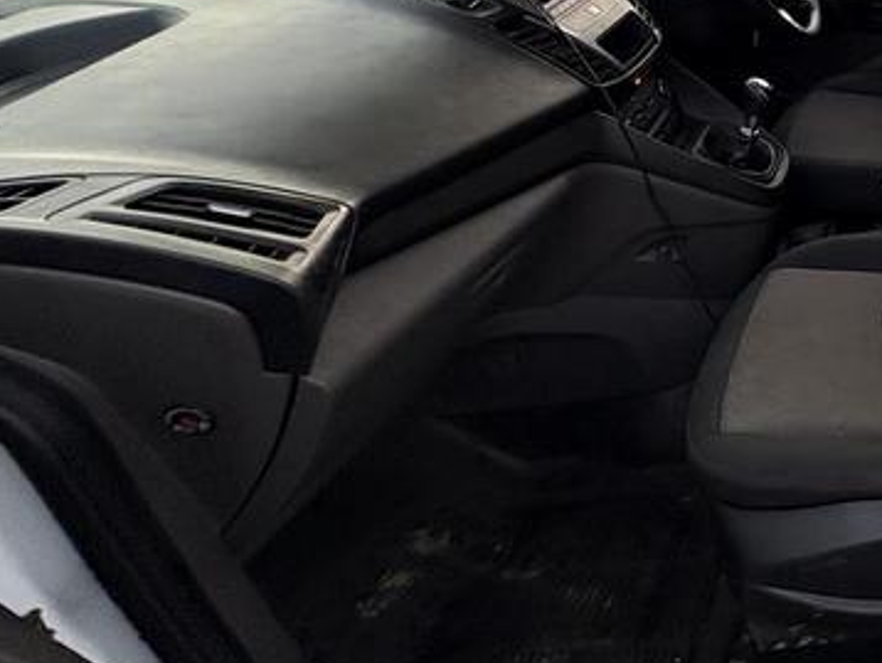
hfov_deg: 39.2
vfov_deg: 39.1
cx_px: 1045
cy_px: 126
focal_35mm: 35
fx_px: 892
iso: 64
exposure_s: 1/162
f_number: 2.2
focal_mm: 2.22
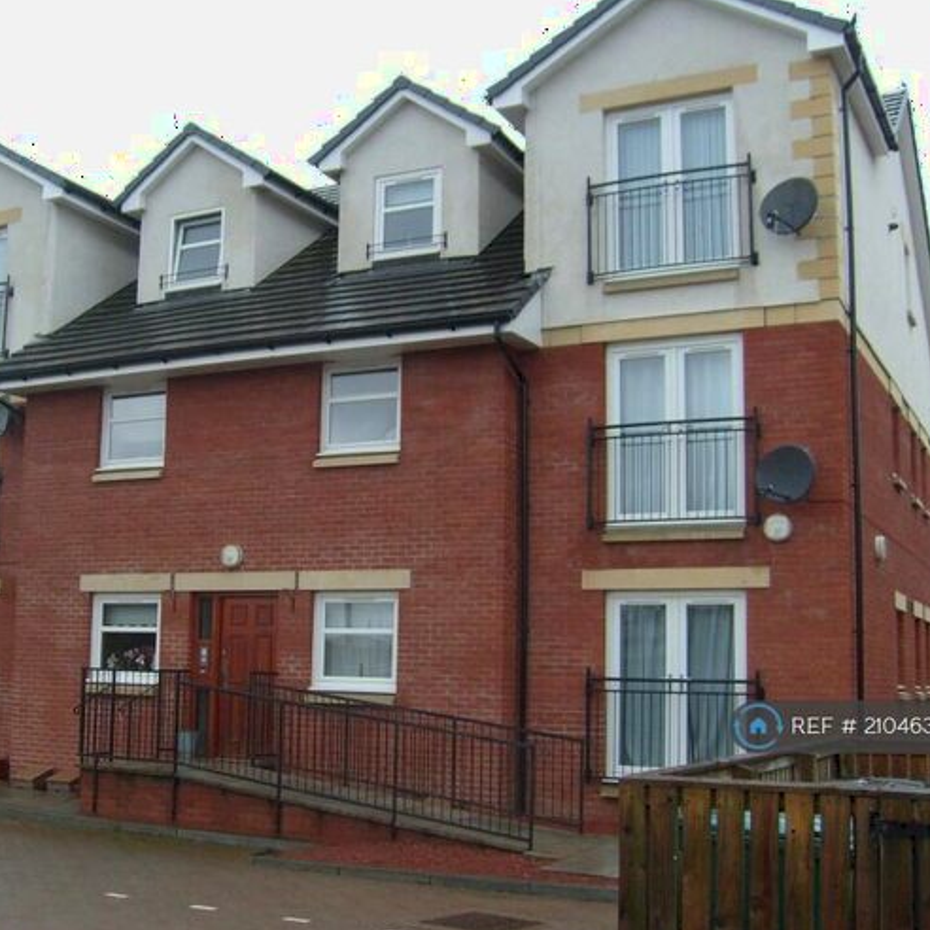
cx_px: 321
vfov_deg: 38.3
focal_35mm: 44
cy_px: 449
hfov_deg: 38.0
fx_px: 1337
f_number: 2.8
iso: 80
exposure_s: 1/180
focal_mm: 5.8
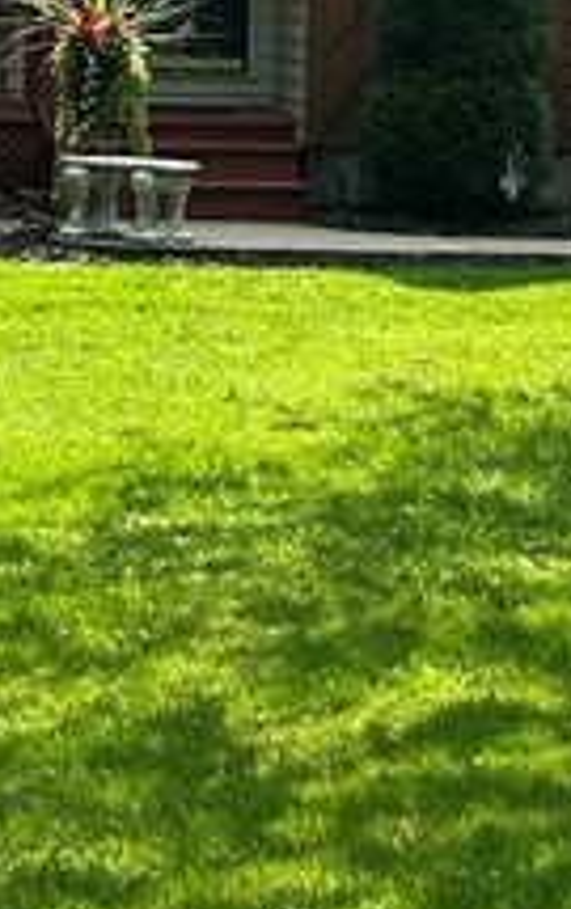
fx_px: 3251
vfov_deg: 15.2
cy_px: -245
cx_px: 123
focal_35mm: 131
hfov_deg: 10.0
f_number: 1.5
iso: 50
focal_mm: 5.7
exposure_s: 1/1698
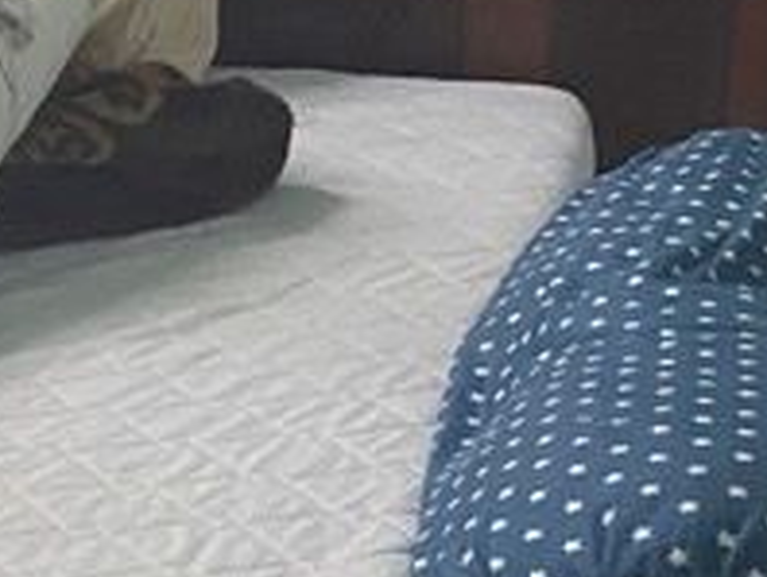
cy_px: 66
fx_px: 2862
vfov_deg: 11.4
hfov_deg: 11.7
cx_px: -1205
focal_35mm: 129
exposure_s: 1/50
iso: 400
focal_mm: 5.1
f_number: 1.6
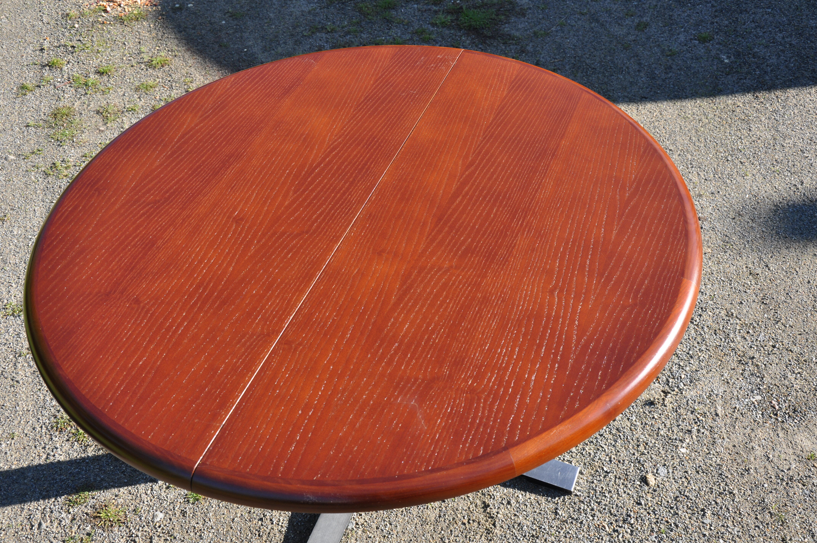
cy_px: 272
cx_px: 408
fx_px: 952
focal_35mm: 42
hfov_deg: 46.4
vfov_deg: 31.8
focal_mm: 28
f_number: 6.7
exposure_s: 1/180
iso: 200
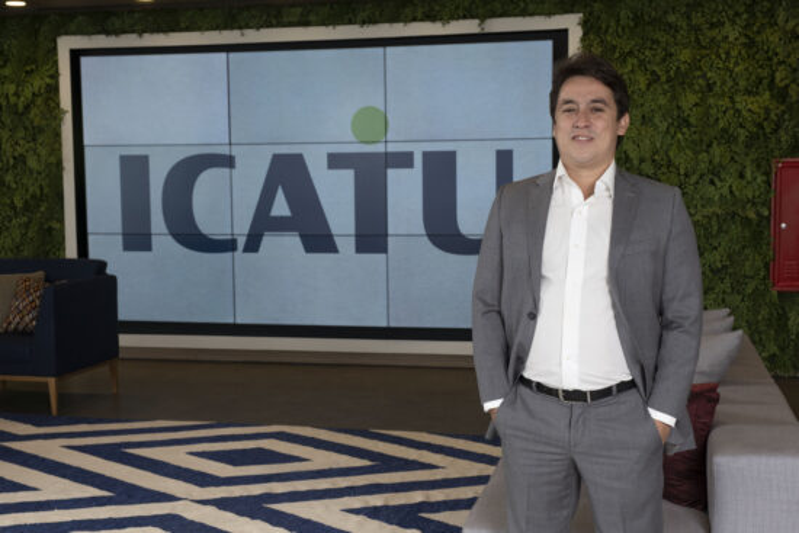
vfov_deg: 28.7
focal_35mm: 47
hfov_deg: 41.9
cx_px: 400
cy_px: 266
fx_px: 1043
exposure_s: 1/250
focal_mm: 31.1
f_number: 5.6
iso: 800
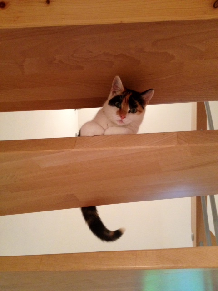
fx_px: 294
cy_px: 146
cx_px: 109
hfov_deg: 40.7
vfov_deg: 52.6
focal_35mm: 35
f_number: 2.4
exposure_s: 1/20
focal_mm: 4.28
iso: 250
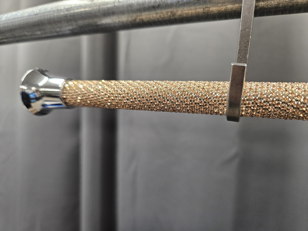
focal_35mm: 23
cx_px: 154
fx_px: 205
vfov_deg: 58.9
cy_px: 116
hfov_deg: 73.9
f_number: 1.8
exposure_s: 1/142
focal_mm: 5.4
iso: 400
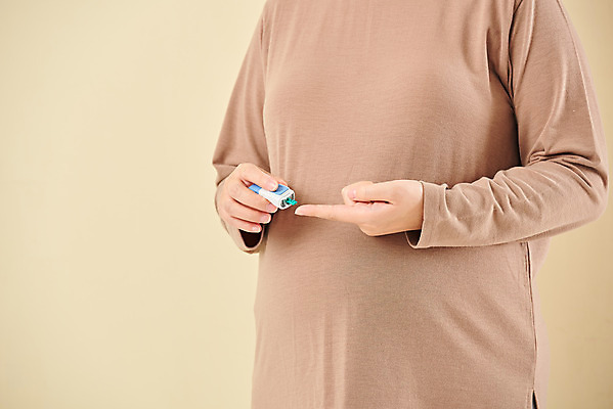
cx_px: 306
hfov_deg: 10.3
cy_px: 204
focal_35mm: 200
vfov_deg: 6.9
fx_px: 3407
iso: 100
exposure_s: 1/125
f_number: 6.3
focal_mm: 200
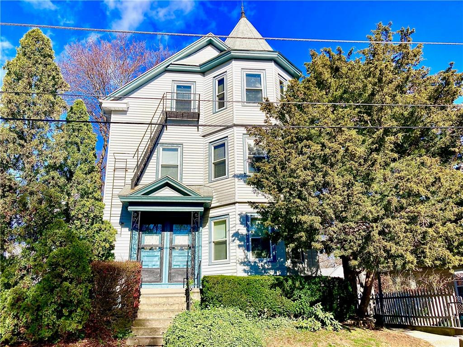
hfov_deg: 63.4
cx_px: 232
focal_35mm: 28
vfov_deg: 49.7
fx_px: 375
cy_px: 174
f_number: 1.8
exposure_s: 1/2558
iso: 20
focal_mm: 3.99
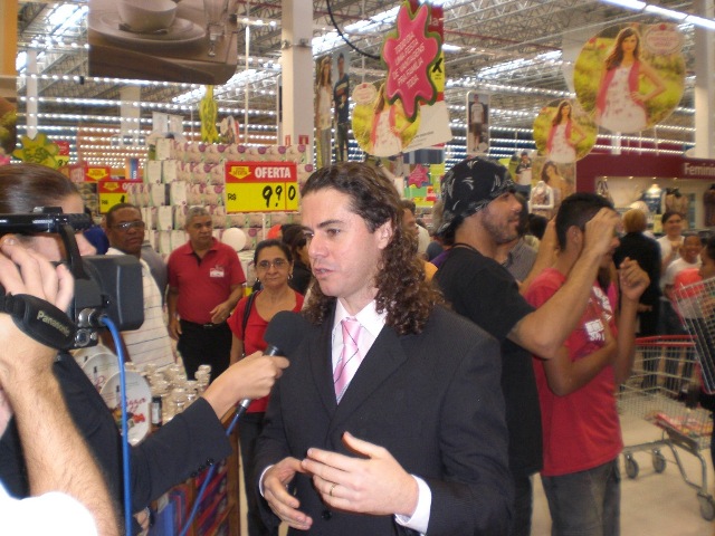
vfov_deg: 37.7
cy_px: 268
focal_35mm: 38
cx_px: 358
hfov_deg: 49.0
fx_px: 785
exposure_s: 1/60
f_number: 3.1
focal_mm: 6.3
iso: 200
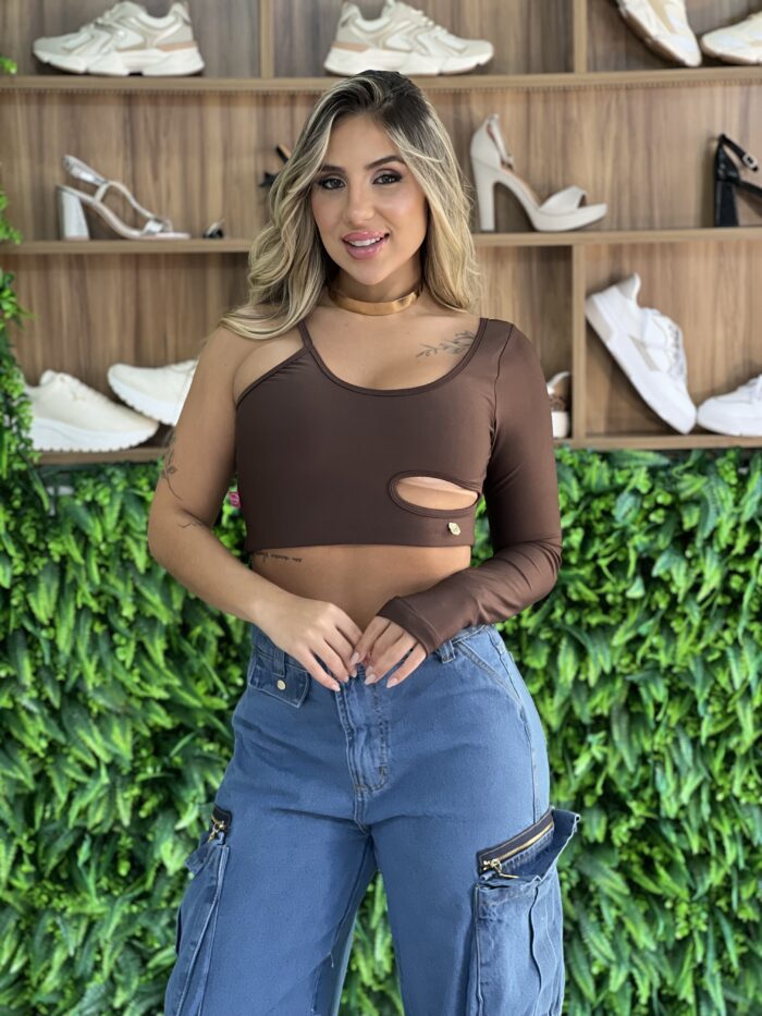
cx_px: 381
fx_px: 2259
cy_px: 508
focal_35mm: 77
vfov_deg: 25.3
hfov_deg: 19.1
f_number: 2.8
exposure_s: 1/60
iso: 125
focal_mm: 9
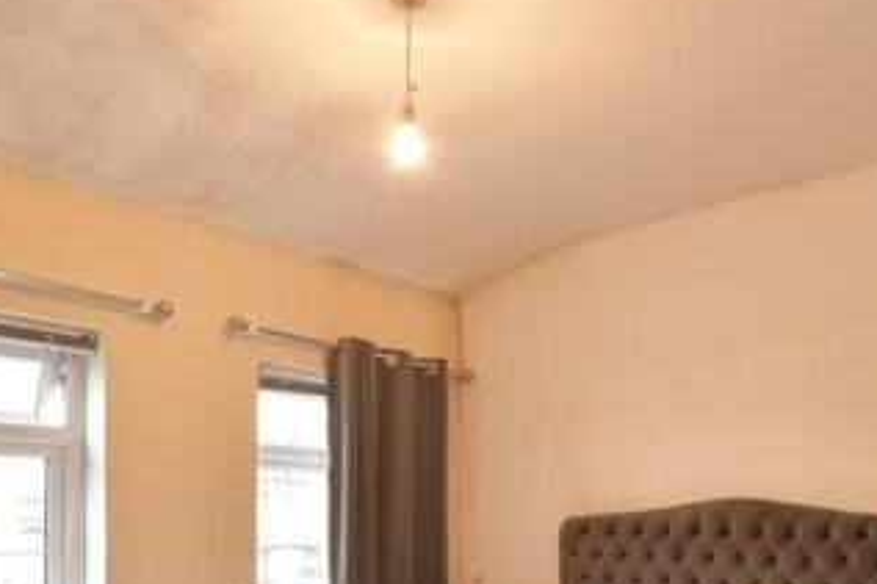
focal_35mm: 31
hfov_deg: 60.1
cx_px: 491
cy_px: 519
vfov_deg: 39.4
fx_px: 755
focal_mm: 10
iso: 160
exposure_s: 1/3
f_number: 8
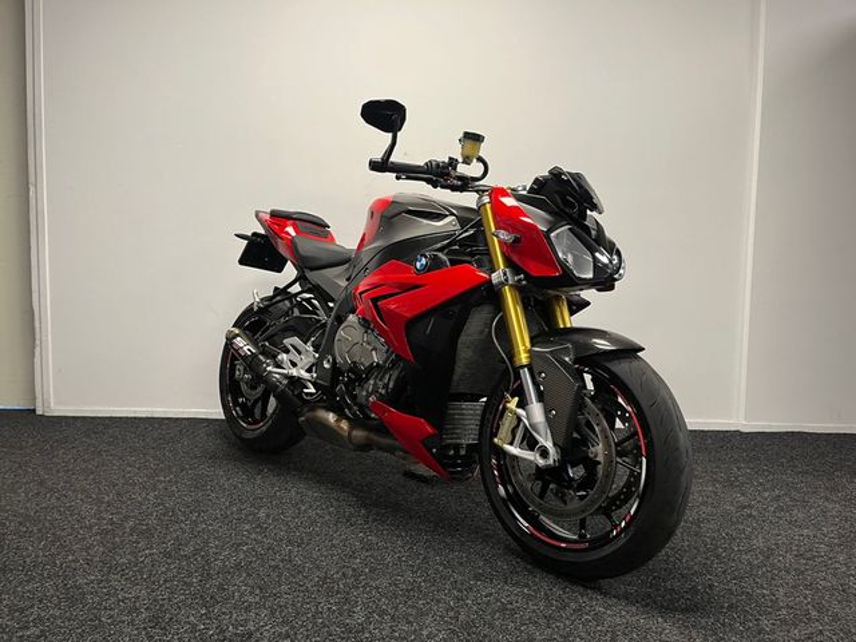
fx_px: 643
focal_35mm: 26
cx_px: 428
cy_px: 321
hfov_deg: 67.3
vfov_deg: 53.1
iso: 80
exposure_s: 1/50
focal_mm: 5.1
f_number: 1.6
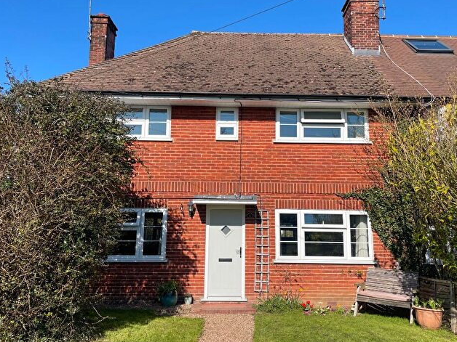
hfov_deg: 61.5
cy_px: 170
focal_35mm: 29
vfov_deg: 48.2
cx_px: 251
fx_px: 383
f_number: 1.6
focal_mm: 4.2
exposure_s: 1/2959
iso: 32
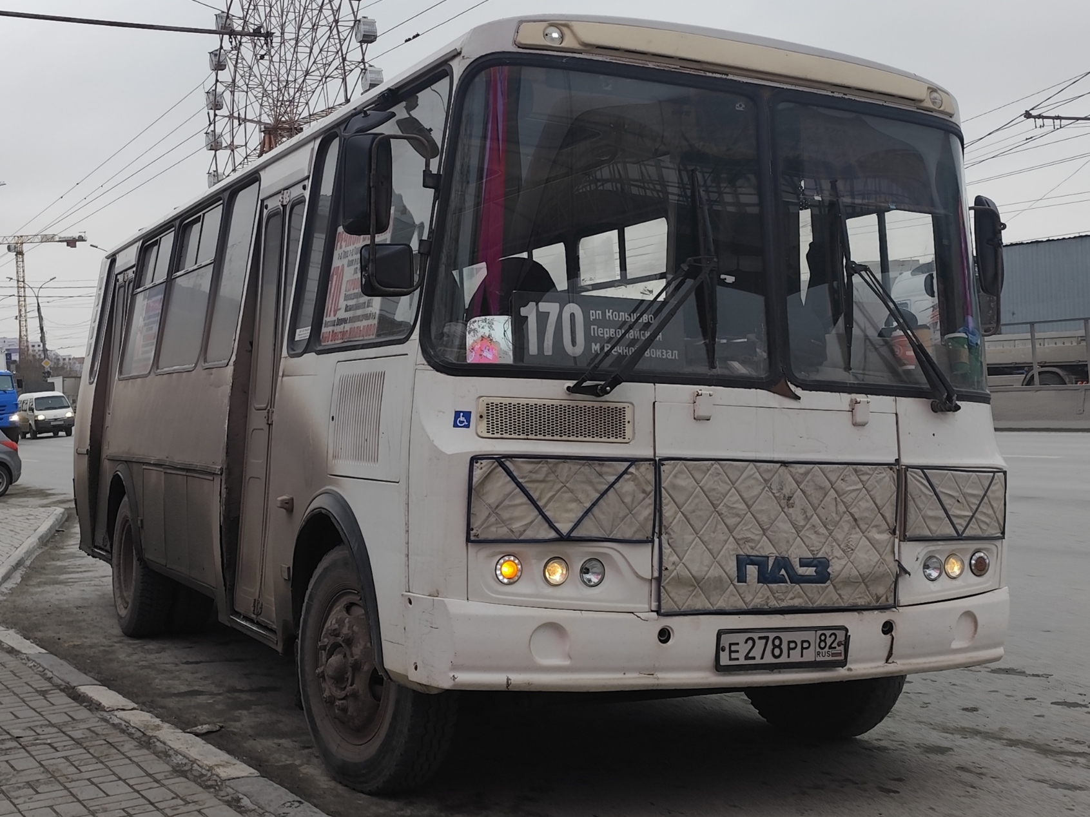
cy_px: 408
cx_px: 545
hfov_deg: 73.9
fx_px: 724
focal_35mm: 23
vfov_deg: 58.9
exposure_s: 1/241
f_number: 1.65
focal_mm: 6.19
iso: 50
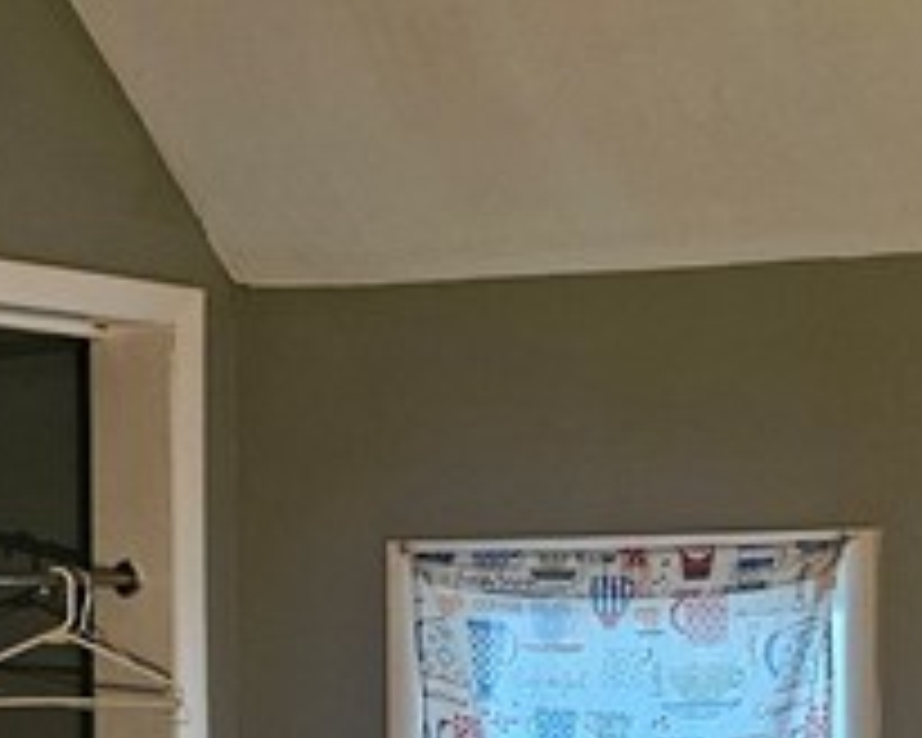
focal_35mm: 112
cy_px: 716
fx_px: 3056
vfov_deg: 13.6
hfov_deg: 17.1
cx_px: 585
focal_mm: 5.4
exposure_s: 1/30
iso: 640
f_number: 1.8
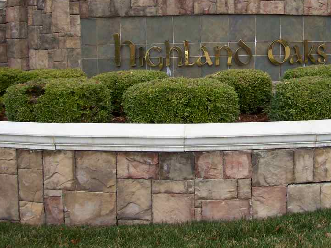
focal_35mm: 51
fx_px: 488
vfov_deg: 28.3
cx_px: 206
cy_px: 76
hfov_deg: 37.3
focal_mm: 6
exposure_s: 1/437
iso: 80
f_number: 2.7
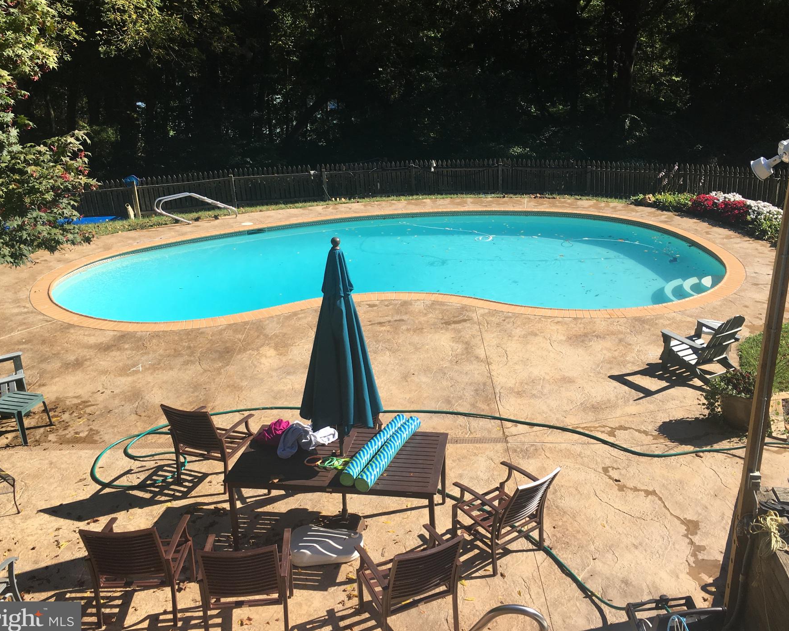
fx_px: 770
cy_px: 293
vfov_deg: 44.5
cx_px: 429
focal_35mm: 33
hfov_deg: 54.2
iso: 25
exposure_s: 1/1012
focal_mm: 4.15
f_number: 2.2
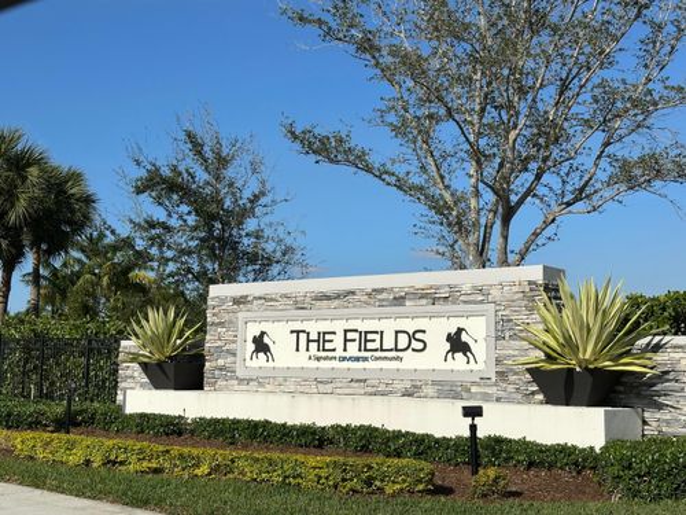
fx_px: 951
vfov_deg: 30.3
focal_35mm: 48
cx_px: 343
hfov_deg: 39.7
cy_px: 258
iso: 64
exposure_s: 1/8929
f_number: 1.78
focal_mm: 6.86
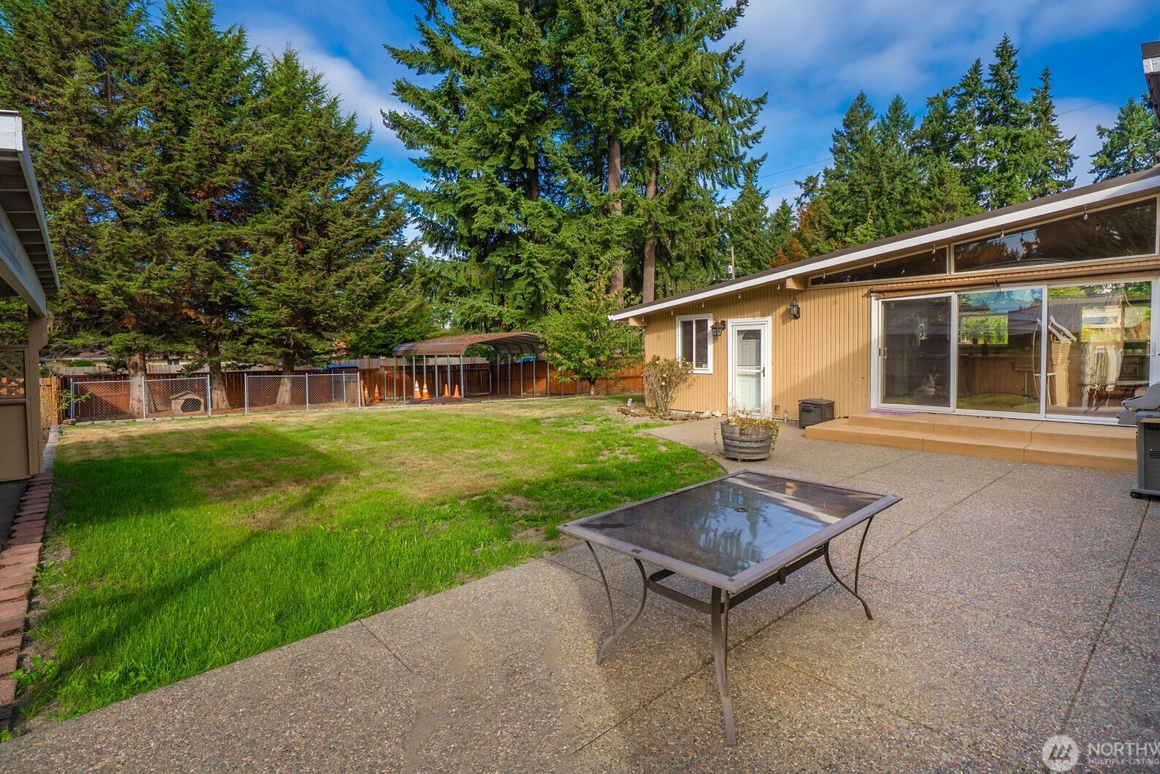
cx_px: 601
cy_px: 368
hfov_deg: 96.7
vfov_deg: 73.8
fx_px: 516
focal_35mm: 16
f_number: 7.1
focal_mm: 15
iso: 80
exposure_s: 1/80
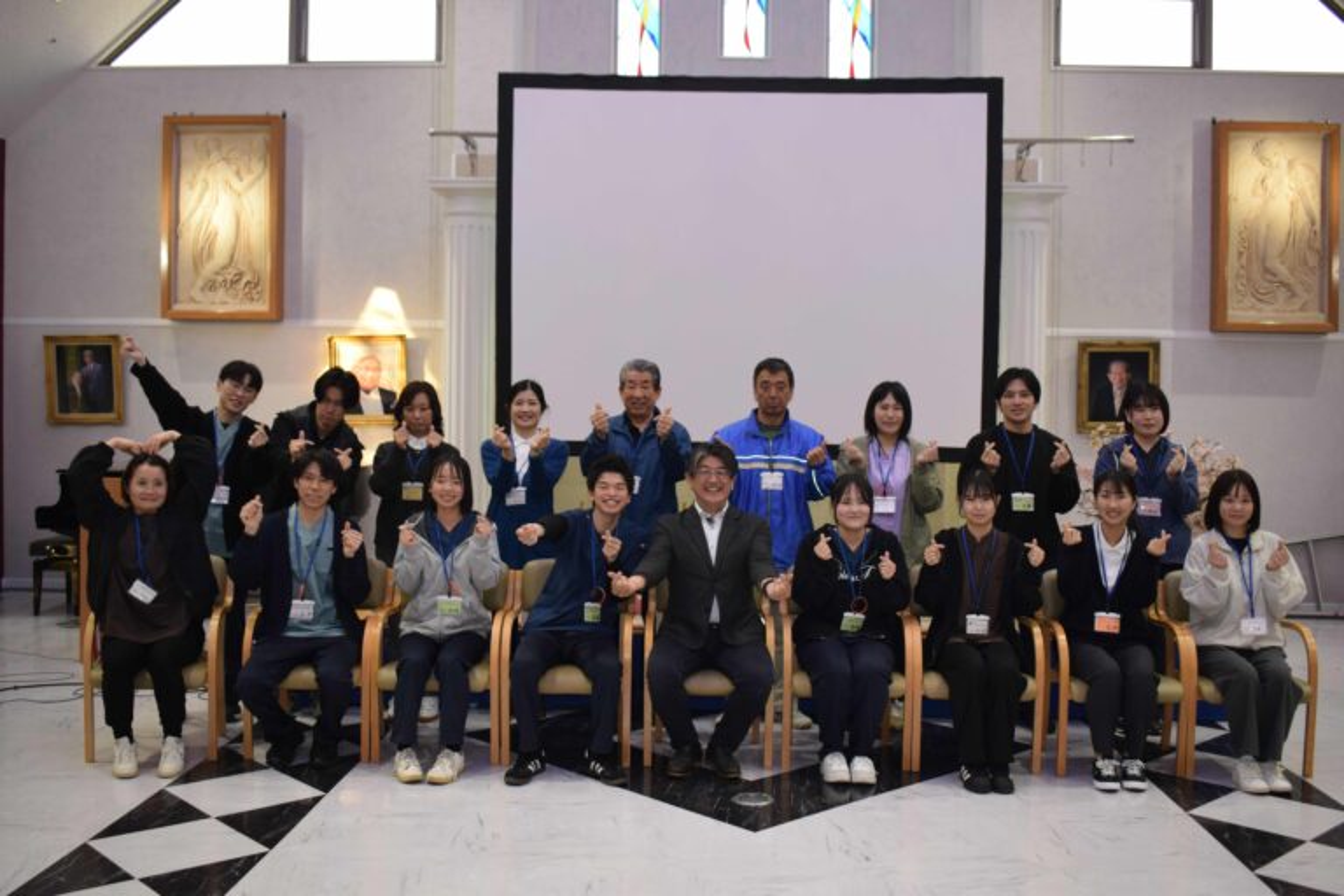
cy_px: 448
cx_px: 672
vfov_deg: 36.9
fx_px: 1344
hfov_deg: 53.1
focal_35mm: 36
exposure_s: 1/100
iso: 800
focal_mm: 24
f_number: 5
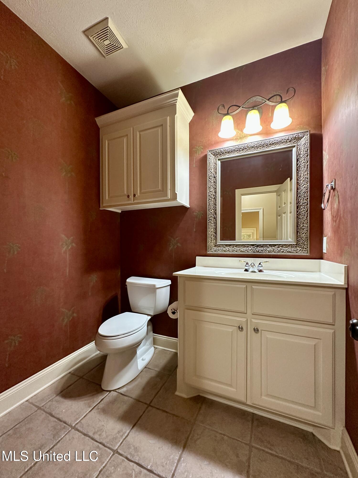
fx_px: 193
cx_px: 179
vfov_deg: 102.1
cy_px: 239
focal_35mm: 14
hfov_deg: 85.6
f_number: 2.2
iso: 400
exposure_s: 1/60
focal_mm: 2.22
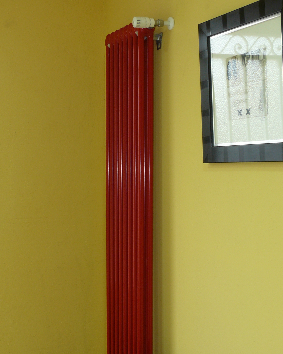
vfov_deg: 33.5
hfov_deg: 27.1
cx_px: 155
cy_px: 209
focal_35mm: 56
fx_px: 586
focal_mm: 6.6
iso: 100
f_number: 8
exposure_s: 1/2.5
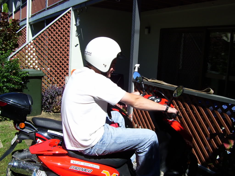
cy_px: 88
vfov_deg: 39.7
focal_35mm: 36
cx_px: 118
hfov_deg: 51.4
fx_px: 244
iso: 80
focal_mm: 6
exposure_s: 1/500
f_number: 4.8
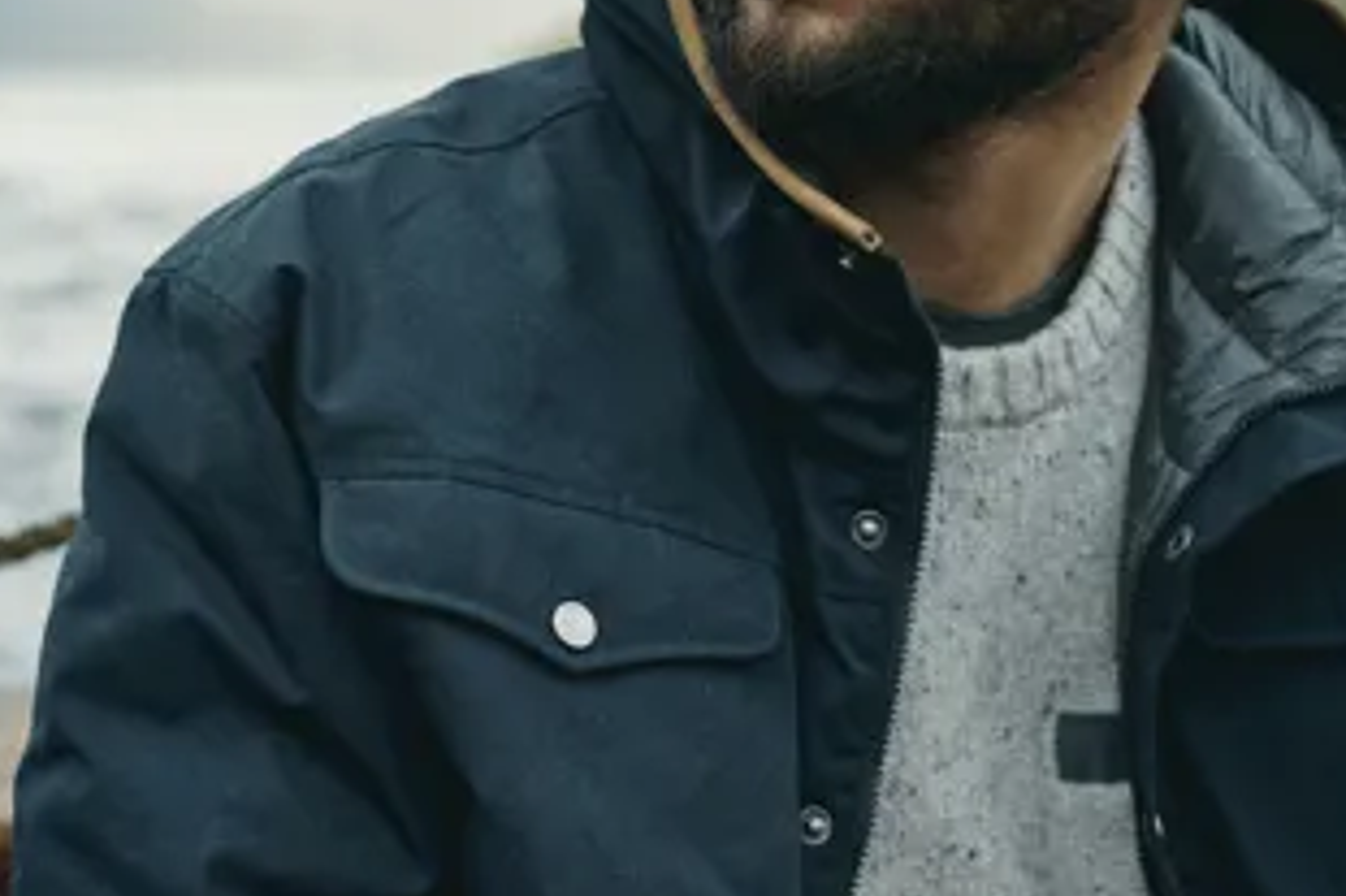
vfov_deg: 15.2
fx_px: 3363
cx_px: 1008
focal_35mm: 90
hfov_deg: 22.4
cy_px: 426
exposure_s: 1/800
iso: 80
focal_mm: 35
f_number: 2.5
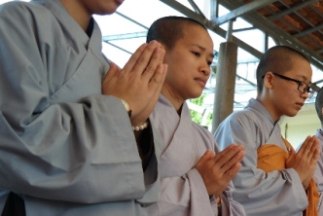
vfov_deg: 20.7
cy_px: 182
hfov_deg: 28.3
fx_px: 584
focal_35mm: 65
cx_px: 351
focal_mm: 18
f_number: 3.5
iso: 200
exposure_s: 1/80
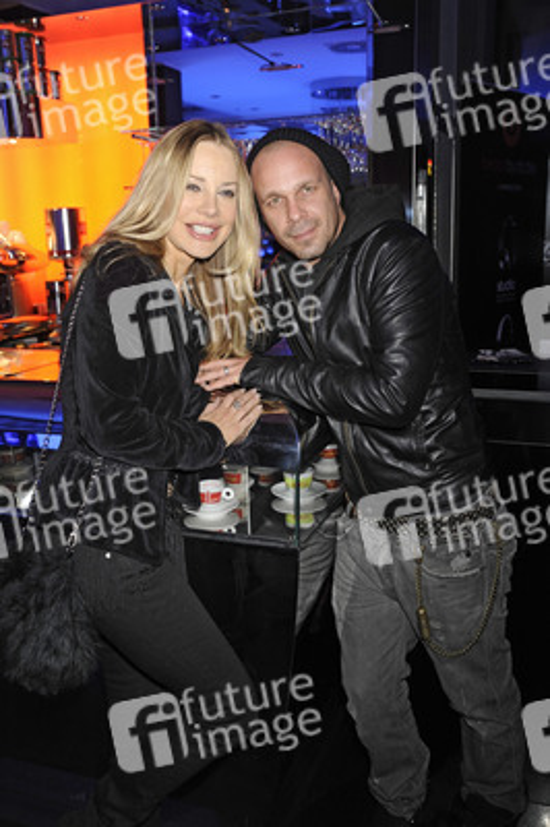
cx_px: 275
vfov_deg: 54.5
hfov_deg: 37.8
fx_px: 803
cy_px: 414
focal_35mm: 35
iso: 640
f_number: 5
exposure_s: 1/30
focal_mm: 35
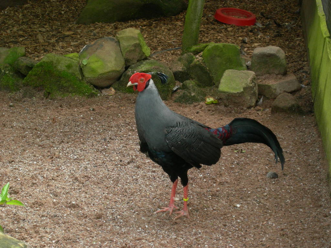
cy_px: 124
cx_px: 166
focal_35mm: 126
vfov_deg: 11.8
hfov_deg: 15.6
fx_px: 1205
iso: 180
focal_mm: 26.3
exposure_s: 1/120
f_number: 5.2
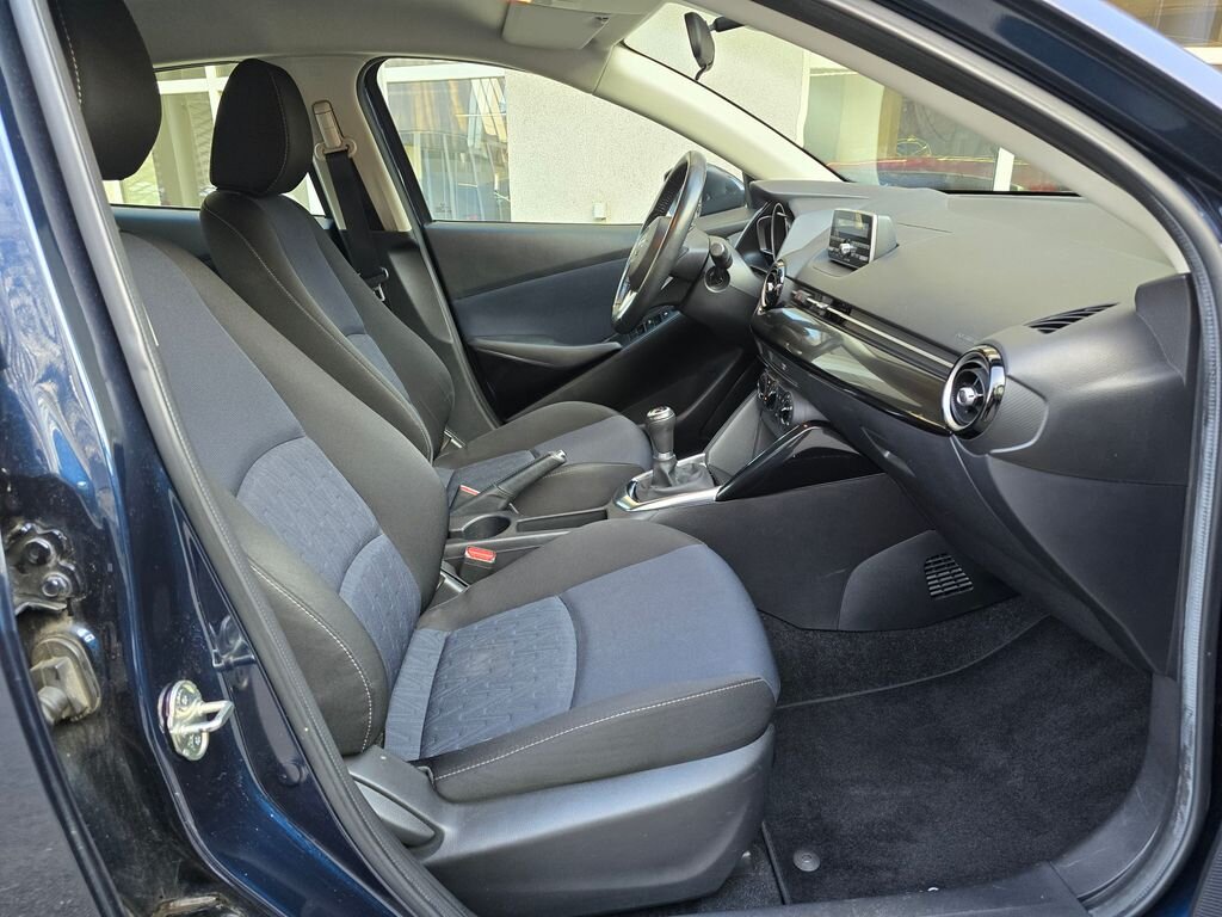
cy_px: 458
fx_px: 812
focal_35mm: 23
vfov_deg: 58.9
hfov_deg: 73.9
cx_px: 611
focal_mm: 6.3
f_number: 1.7
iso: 250
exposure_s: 1/120
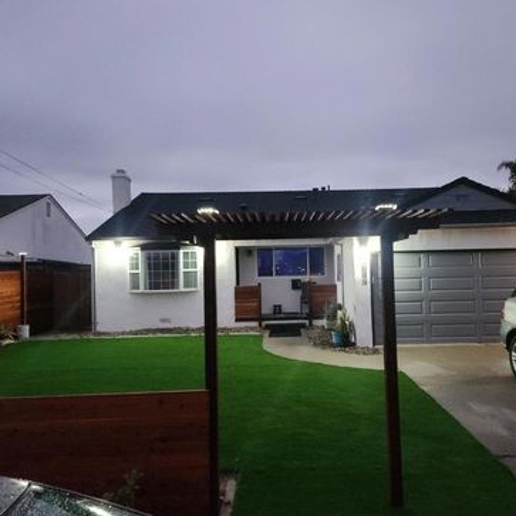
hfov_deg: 57.0
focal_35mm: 28
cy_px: 258
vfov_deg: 57.3
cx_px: 299
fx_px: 472
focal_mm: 5.4
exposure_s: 1/24
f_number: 1.8
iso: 640
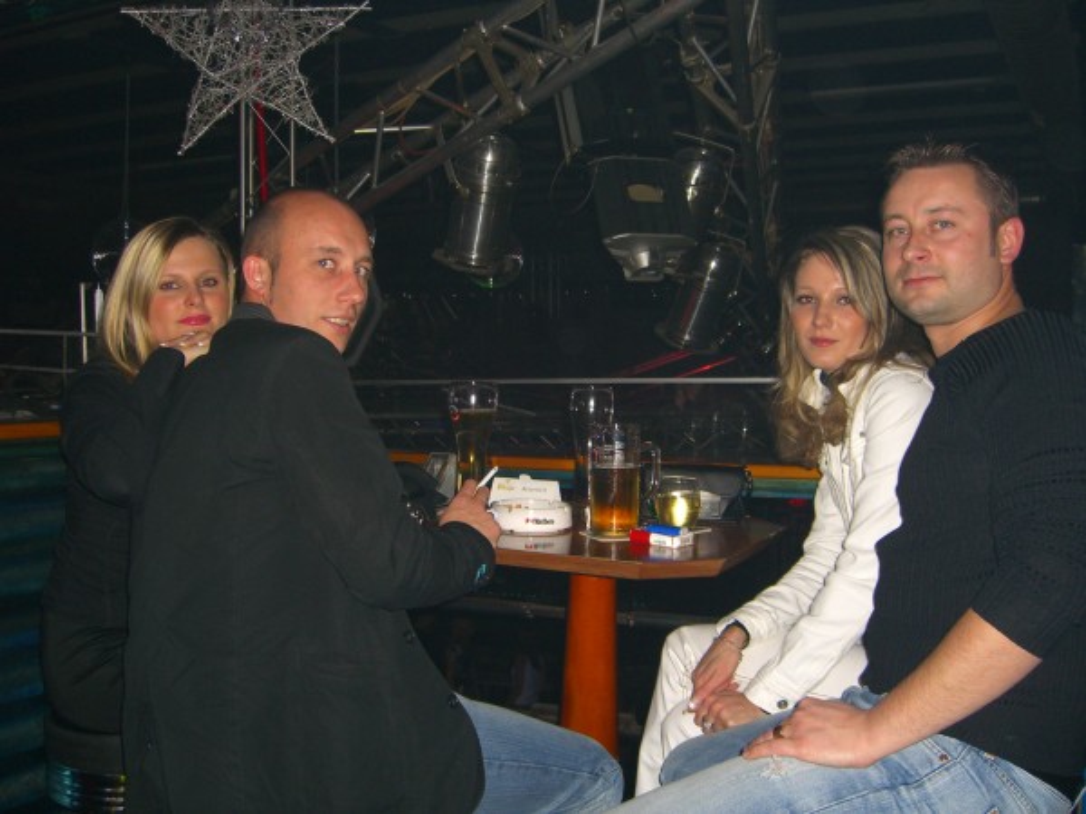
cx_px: 543
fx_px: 1192
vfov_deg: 37.7
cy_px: 407
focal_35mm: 38
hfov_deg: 49.0
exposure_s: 1/60
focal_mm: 7.9
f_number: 2.8
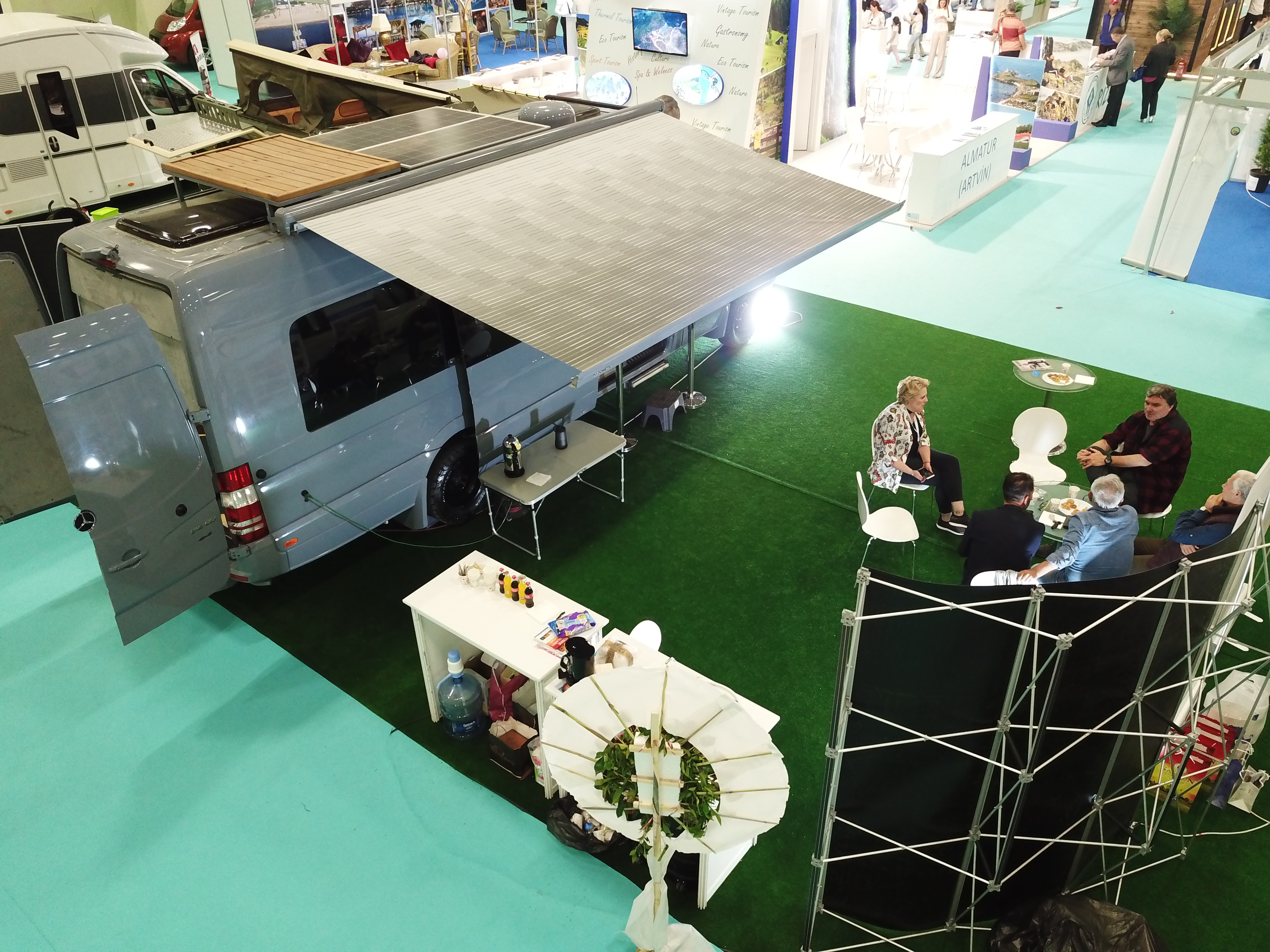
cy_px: 476
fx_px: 954
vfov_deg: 53.1
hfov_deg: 67.3
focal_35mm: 26
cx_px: 635
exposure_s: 1/25
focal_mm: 4.73
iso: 450
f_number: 2.2
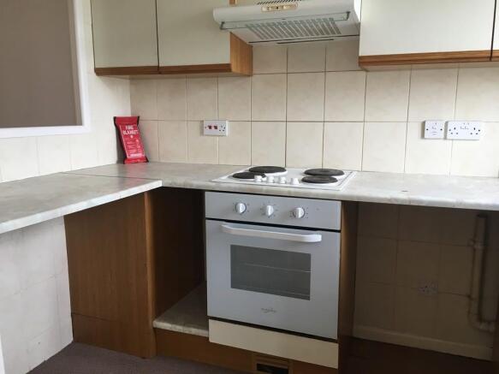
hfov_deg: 61.7
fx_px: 418
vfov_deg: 48.2
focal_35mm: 29
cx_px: 250
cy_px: 187
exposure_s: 1/33
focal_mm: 4.15
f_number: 2.2
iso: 32
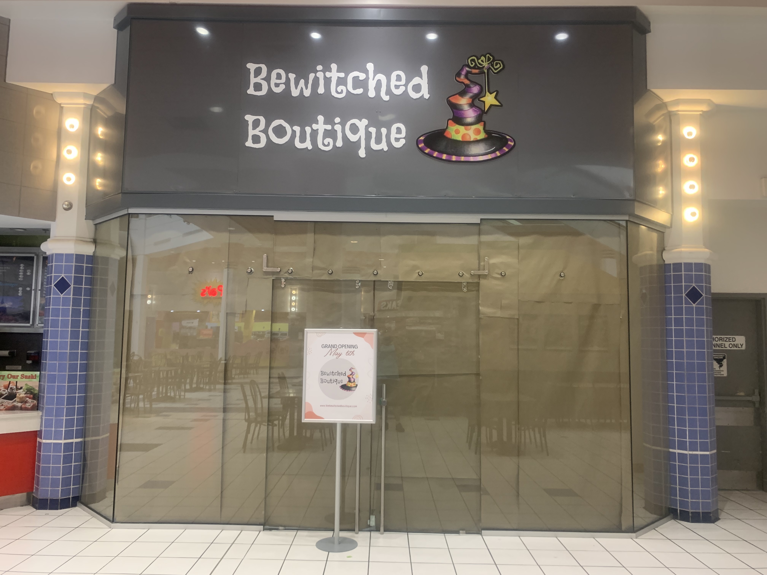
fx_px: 576
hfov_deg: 67.3
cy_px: 288
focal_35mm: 26
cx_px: 384
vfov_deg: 53.1
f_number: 1.8
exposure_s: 1/60
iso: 200
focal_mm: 4.25
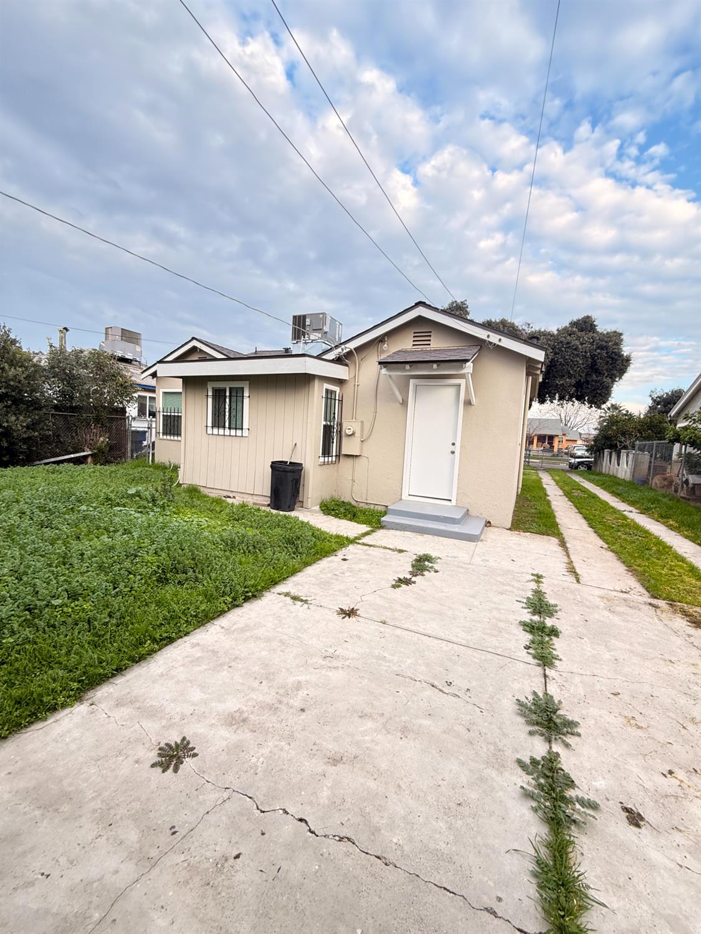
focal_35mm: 14
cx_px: 350
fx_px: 378
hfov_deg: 85.7
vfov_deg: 102.1
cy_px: 467
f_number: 2.2
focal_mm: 2.22
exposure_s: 1/99
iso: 64
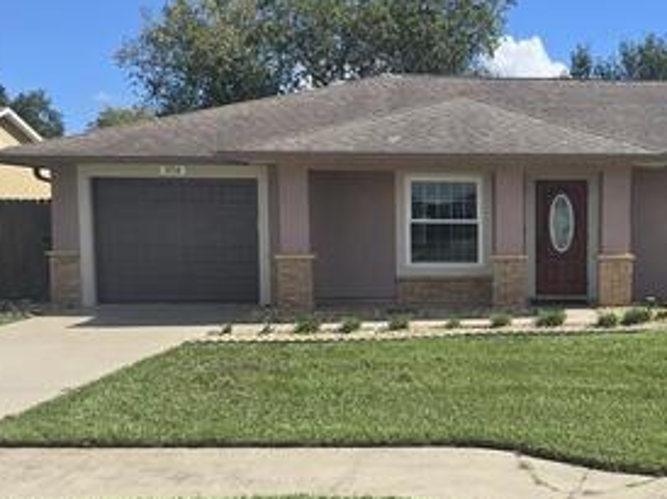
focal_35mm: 42
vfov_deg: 34.2
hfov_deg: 42.4
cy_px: 291
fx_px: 809
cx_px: 553
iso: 12
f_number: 1.7
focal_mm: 6.3
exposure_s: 1/773
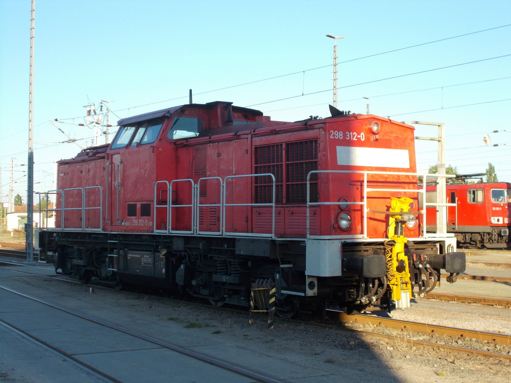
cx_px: 256
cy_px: 192
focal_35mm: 58
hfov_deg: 33.2
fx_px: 856
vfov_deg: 25.2
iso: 80
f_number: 4.9
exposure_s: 1/200
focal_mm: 10.3
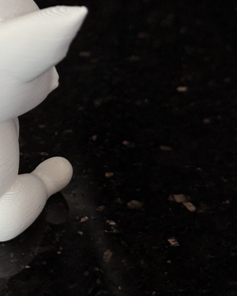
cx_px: -16
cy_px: 115
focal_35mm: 114
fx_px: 999
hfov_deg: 13.3
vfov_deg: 16.8
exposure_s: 1/60
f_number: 1.78
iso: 125
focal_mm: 6.76
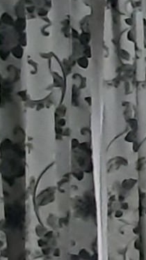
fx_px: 853
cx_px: 617
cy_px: 144
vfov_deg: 17.3
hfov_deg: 7.0
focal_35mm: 124
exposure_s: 1/33
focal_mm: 1.42
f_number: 2.2
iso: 200
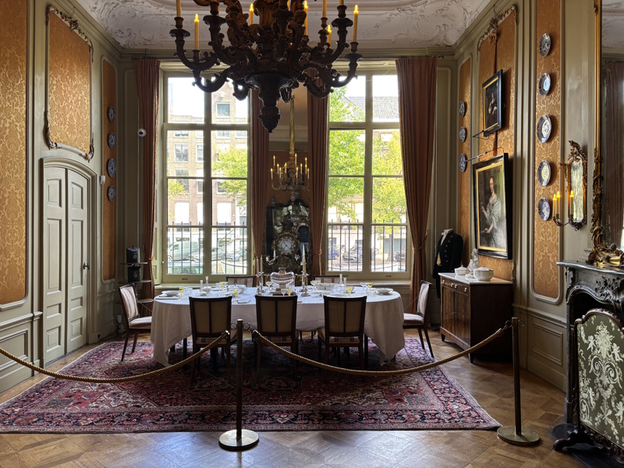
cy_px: 234
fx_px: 469
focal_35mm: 26
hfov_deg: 67.3
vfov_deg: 53.1
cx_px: 312
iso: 125
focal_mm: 5.96
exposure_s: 1/115
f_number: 1.6
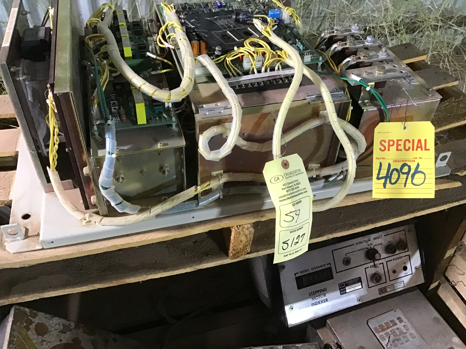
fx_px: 417
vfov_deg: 45.4
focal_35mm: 31
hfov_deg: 58.4
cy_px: 174
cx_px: 233
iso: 250
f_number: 2.4
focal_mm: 3.3
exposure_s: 1/30
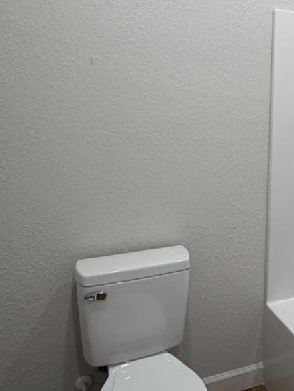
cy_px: 141
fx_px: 407
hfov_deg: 35.9
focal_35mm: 36
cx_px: 292
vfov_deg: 50.7
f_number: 2.2
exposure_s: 1/120
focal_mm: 2.22
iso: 160
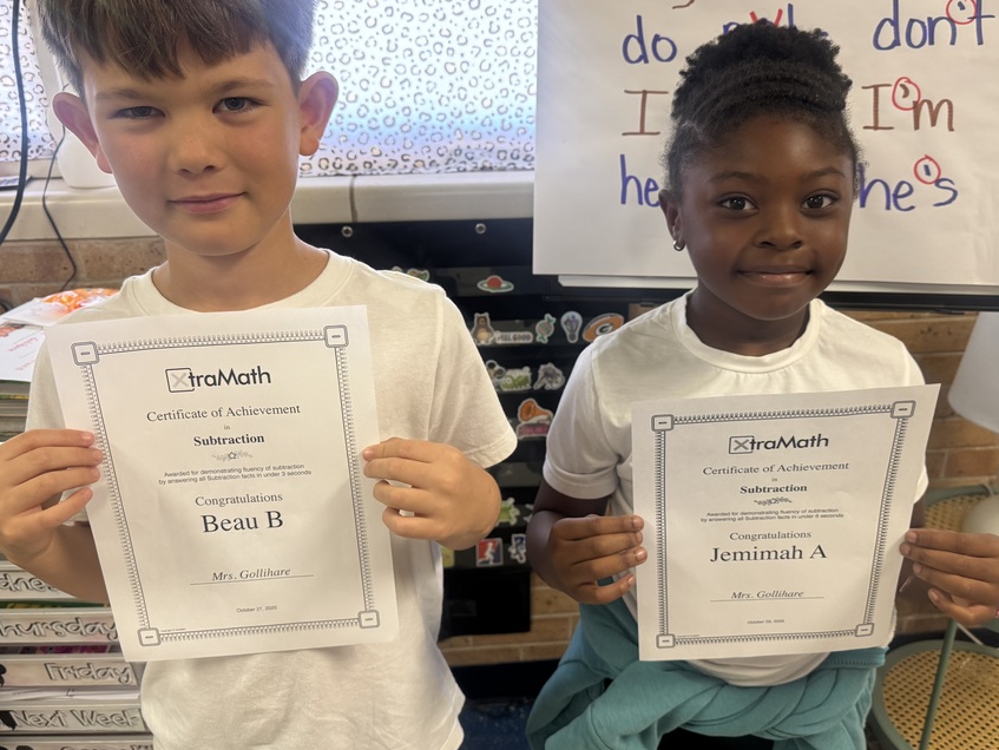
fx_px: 837
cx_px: 531
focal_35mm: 29
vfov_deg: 48.2
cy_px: 360
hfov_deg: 61.6
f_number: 1.78
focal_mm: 6.76
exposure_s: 1/120
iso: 200
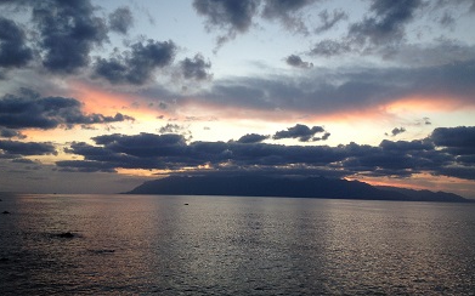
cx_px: 237
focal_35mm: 38
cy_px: 121
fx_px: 492
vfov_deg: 33.5
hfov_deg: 51.6
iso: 64
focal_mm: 4.28
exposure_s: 1/60
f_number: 2.4
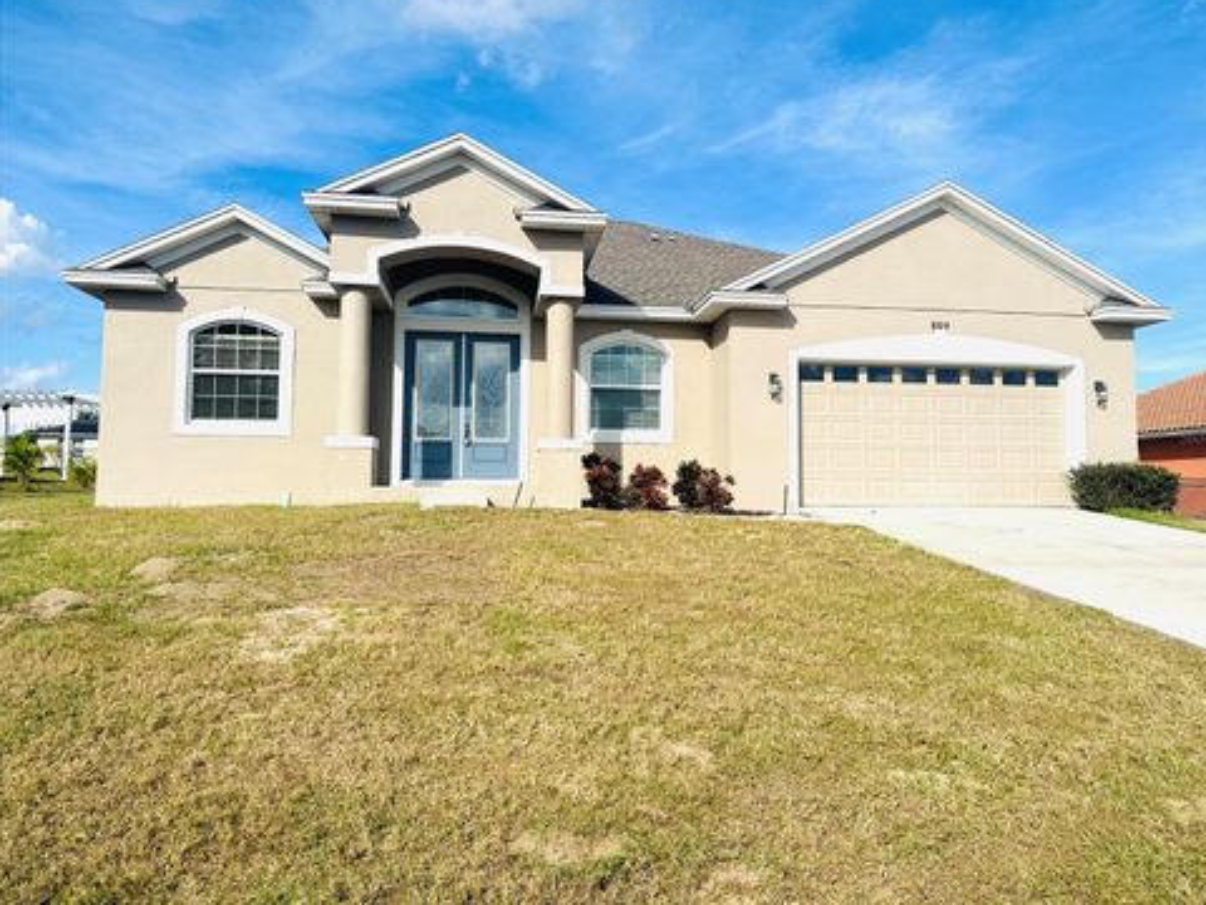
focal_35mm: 25
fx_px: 871
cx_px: 626
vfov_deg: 54.9
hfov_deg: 69.4
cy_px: 436
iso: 80
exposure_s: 1/7576
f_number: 1.78
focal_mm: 6.86
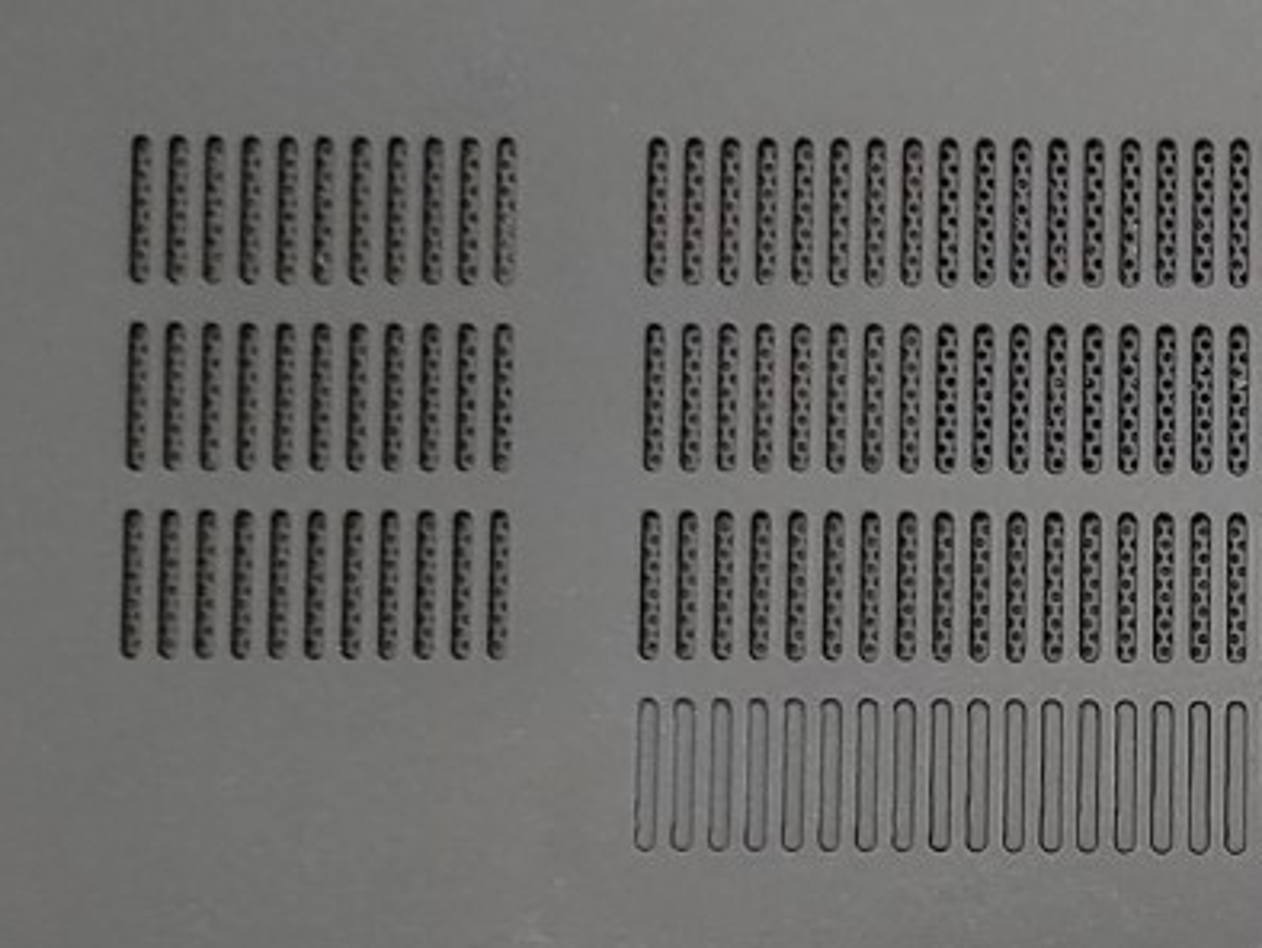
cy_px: 1060
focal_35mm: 95
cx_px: 1707
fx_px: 3466
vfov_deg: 15.2
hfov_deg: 18.9
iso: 100
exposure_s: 1/61
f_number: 1.8
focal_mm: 4.36
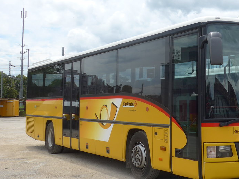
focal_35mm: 62
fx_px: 428
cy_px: 74
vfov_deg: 23.6
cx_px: 182
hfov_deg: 30.6
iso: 80
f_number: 2.8
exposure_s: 1/2000
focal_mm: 7.5
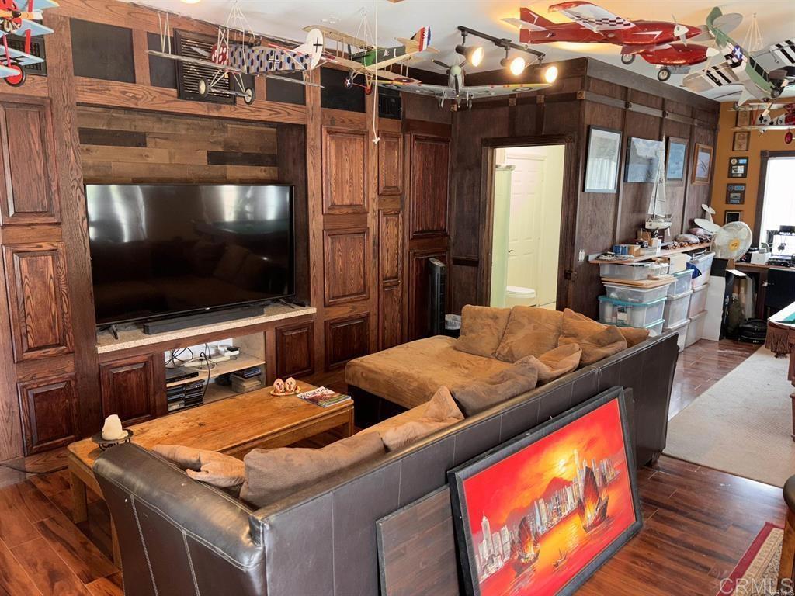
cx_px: 398
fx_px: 597
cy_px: 298
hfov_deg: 67.3
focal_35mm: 26
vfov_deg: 53.1
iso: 64
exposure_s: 1/15
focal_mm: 5.96
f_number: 1.6
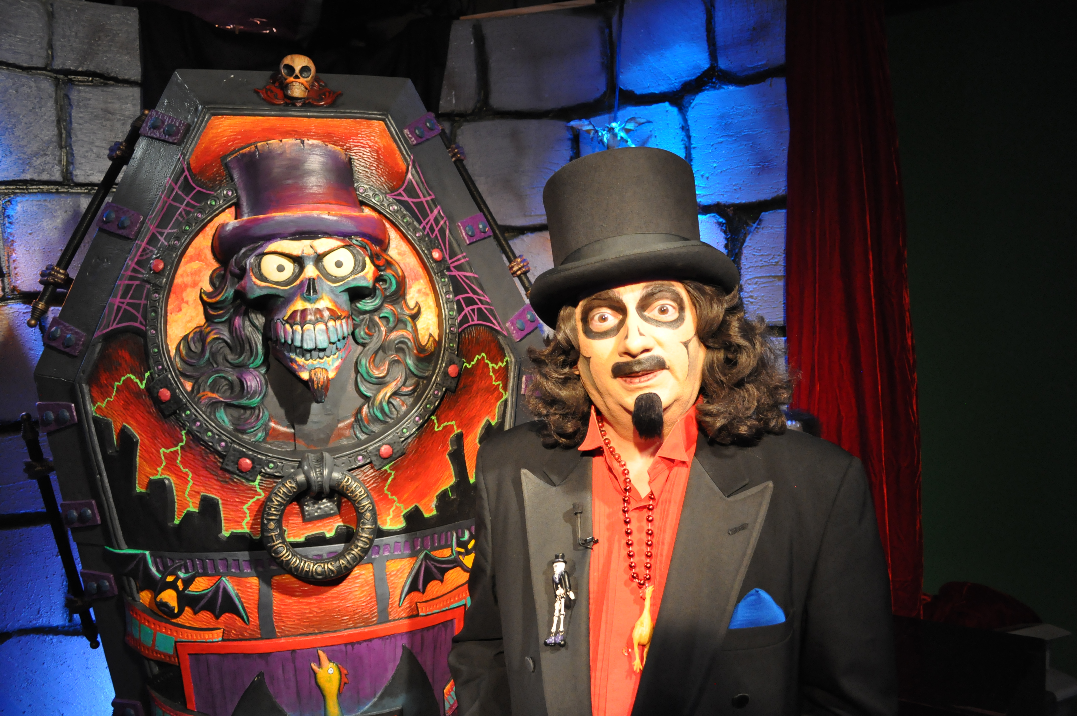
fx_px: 807
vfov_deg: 47.8
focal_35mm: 27
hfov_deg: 67.4
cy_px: 358
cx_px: 538
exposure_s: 1/13
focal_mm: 18
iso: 1600
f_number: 3.5
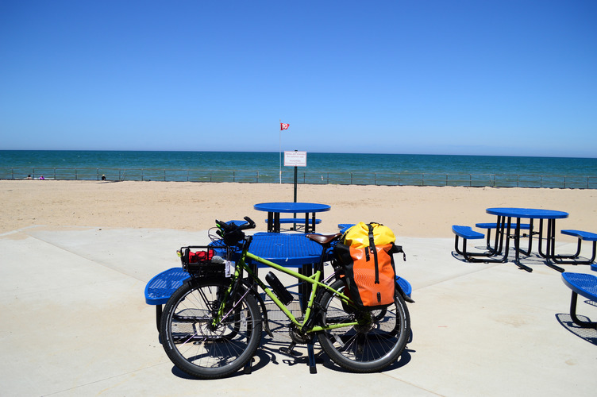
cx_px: 298
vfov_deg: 43.5
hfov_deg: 62.0
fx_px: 497
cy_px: 198
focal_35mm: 30
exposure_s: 1/1250
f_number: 4.5
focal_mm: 20
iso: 100
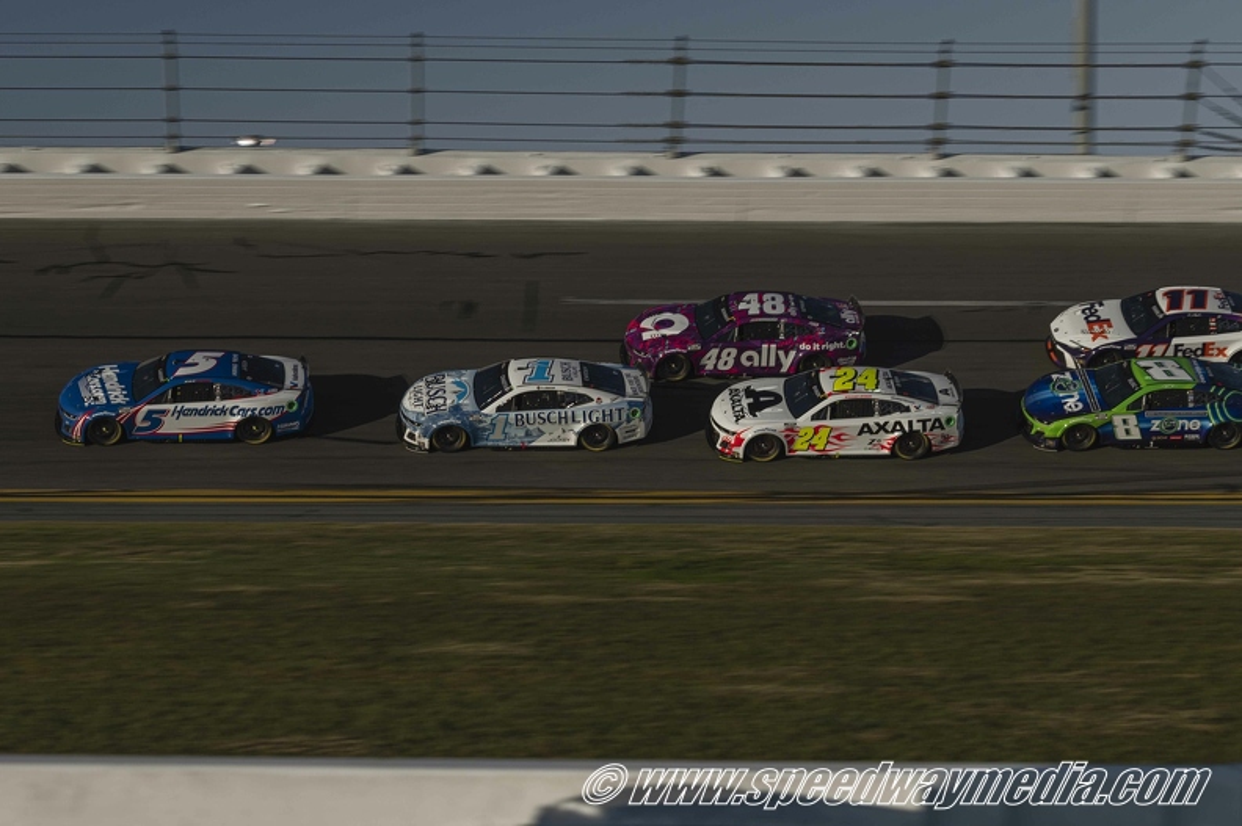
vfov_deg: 19.4
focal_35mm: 70
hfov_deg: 28.9
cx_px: 621
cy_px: 413
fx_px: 2413
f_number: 7.1
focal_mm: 70
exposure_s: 1/320
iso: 100
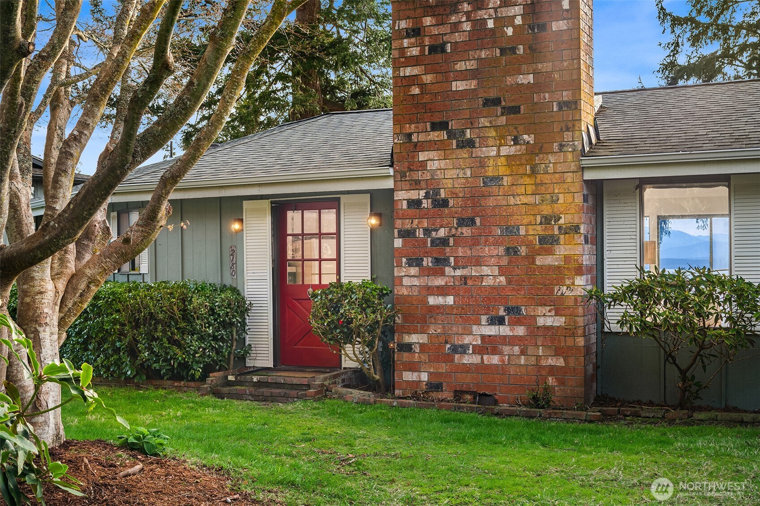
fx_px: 950
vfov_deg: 29.9
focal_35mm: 45
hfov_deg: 43.6
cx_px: 380
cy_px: 253
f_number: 8
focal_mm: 45
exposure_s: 1/13
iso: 200
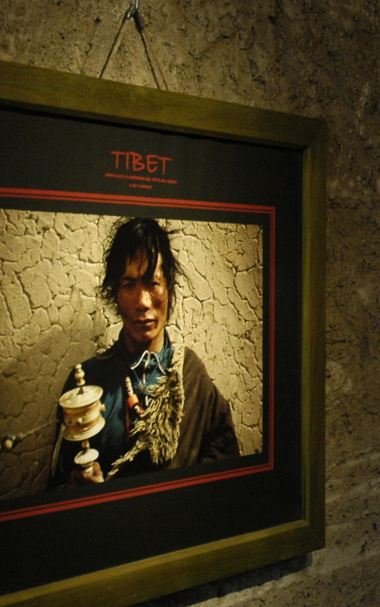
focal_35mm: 84
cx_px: 484
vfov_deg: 24.6
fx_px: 1391
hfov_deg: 14.9
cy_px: 272
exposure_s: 1/15
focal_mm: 24
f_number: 4.5
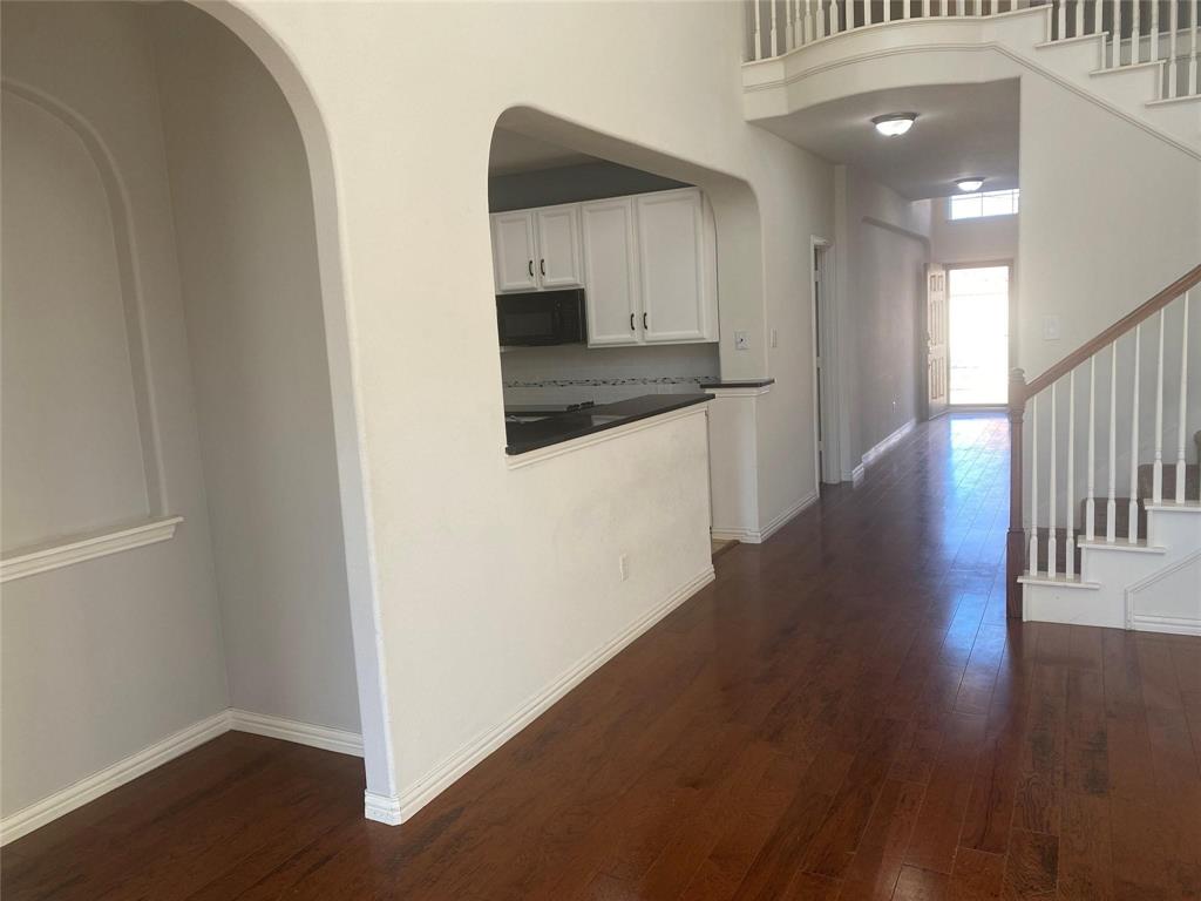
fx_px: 902
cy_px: 450
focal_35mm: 26
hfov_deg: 67.3
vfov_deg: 53.1
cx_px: 600
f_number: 1.8
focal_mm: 4.25
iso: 64
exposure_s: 1/121
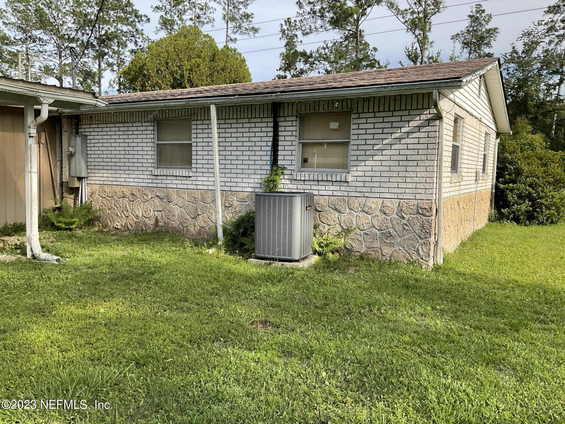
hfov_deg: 61.7
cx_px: 282
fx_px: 473
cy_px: 212
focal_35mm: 29
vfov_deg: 48.2
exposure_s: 1/792
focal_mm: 3
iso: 16
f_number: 1.8
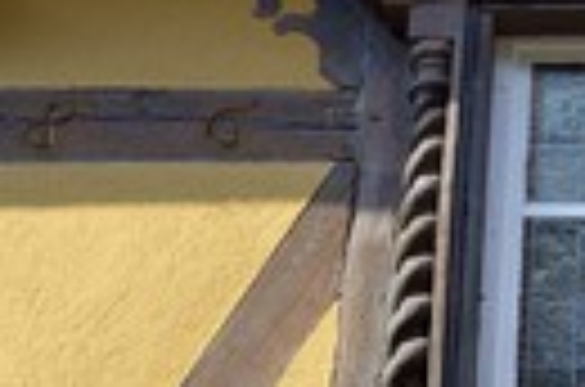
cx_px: 801
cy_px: 414
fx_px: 3469
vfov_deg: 6.4
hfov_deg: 9.4
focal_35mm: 214
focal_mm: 66
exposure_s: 1/250
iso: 200
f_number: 7.1
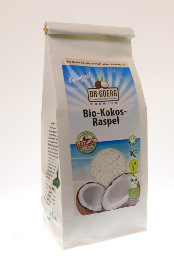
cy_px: 130
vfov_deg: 39.6
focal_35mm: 50
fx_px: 362
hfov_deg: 27.0
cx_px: 87
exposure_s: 1/15
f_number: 16
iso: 800
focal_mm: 22.7
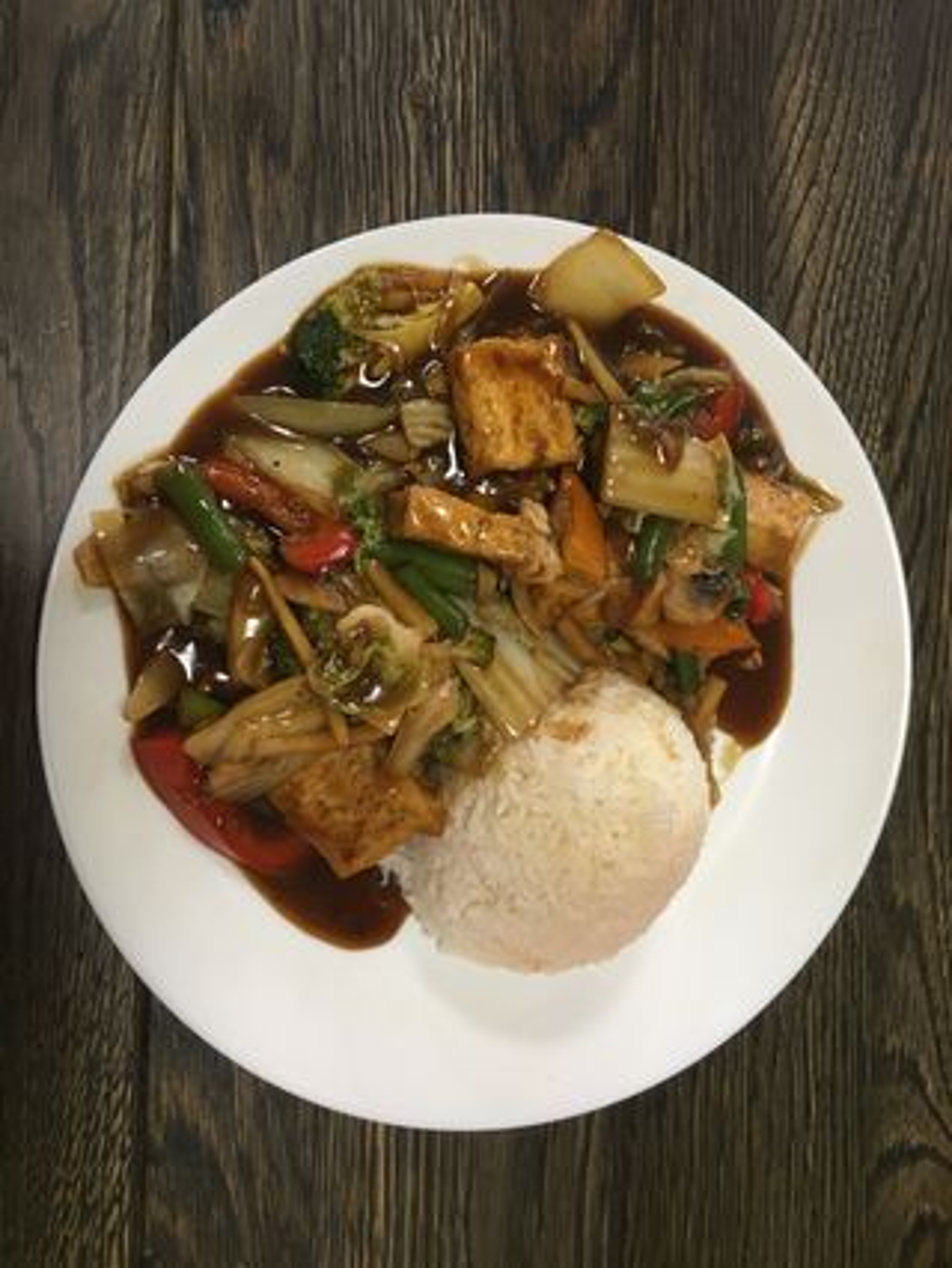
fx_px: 1062
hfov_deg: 48.3
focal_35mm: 29
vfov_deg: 61.6
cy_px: 634
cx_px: 476
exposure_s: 1/33
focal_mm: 4.15
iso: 125
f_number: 2.2
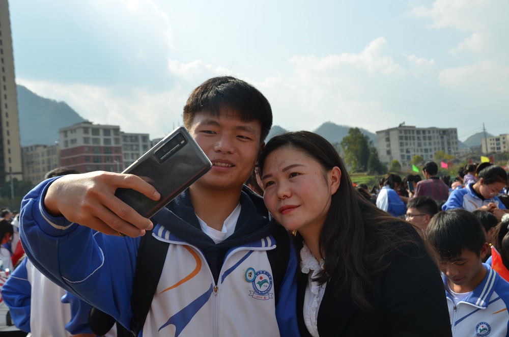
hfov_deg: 46.5
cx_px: 254
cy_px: 168
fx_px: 593
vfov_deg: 31.7
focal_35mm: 42
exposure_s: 1/250
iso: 100
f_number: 8
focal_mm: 28
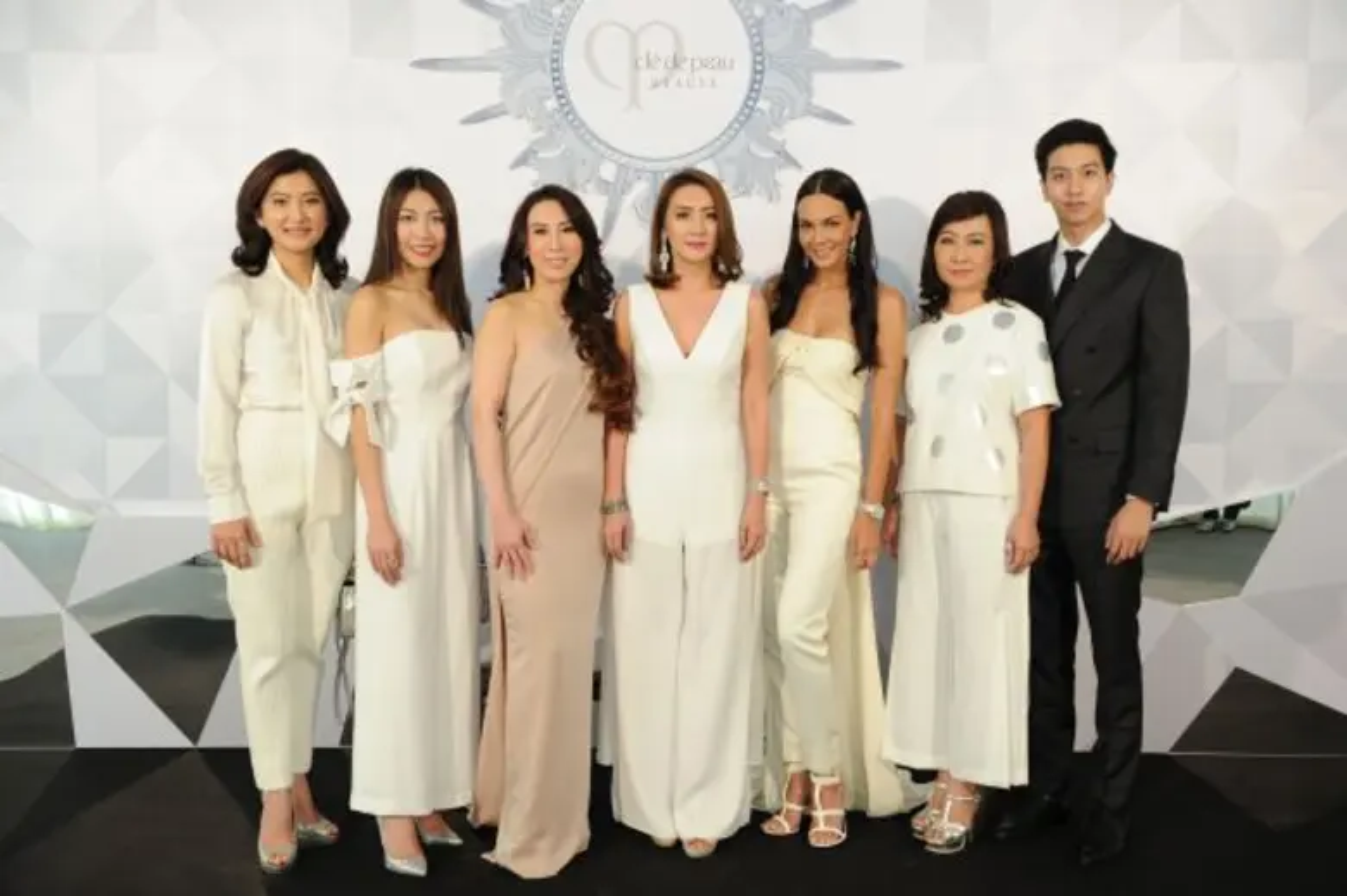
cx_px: 674
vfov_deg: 33.4
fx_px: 1496
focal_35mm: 40
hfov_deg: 48.5
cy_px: 448
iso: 800
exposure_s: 1/100
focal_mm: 40
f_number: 4
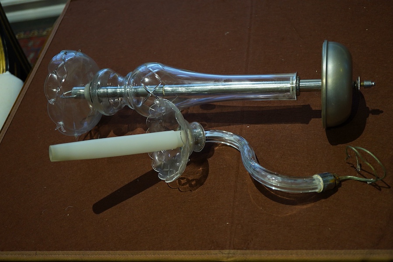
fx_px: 491
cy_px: 131
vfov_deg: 29.9
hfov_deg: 43.6
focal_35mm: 45
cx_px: 196
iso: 1250
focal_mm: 30
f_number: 3.5
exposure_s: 1/125
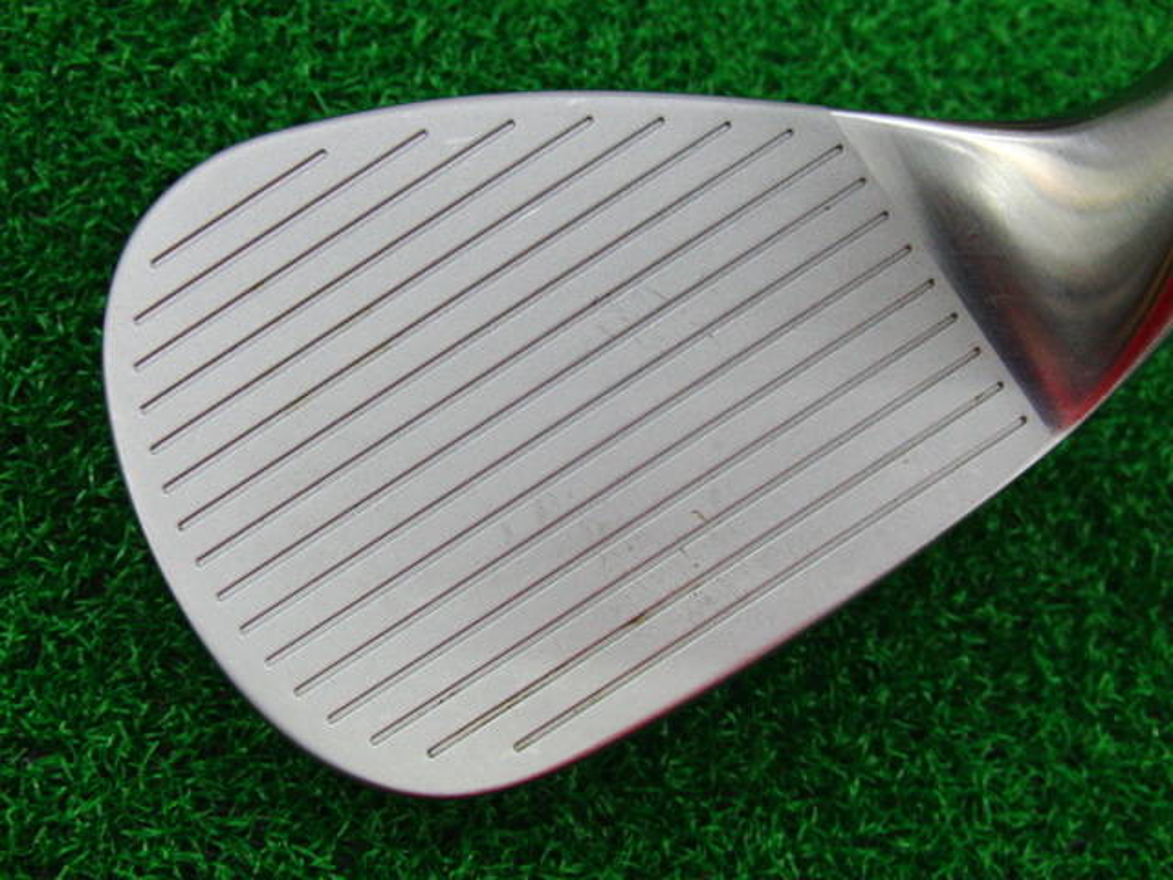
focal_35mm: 37
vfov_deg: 38.7
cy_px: 440
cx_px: 586
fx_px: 1254
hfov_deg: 50.1
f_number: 3.6
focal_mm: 6.42
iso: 400
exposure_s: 1/50
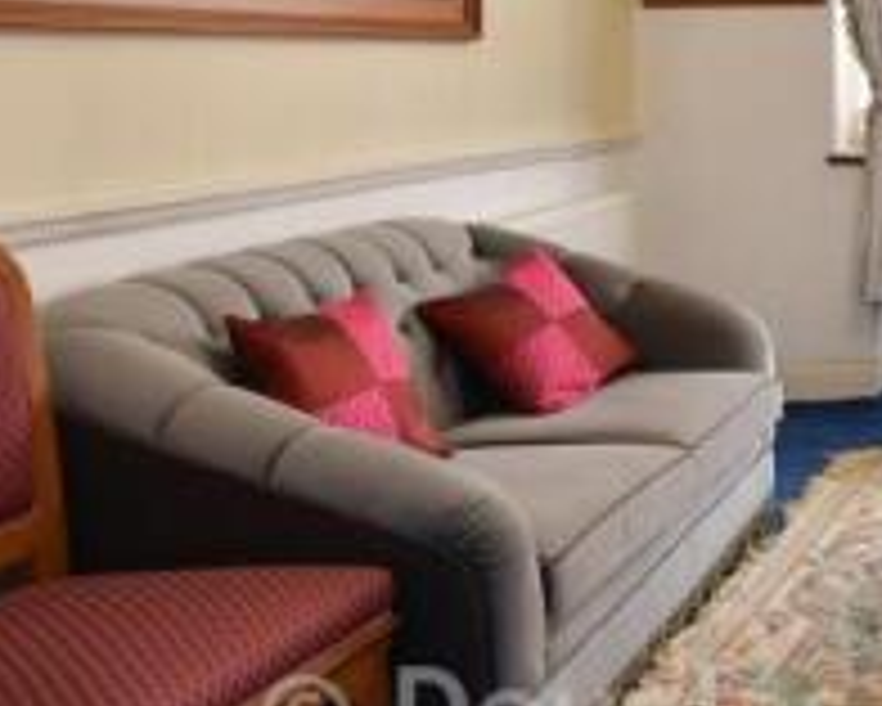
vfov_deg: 30.4
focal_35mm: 47
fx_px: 1227
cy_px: 43
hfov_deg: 29.5
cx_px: 1217
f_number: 8
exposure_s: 1/8
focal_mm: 10
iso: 320
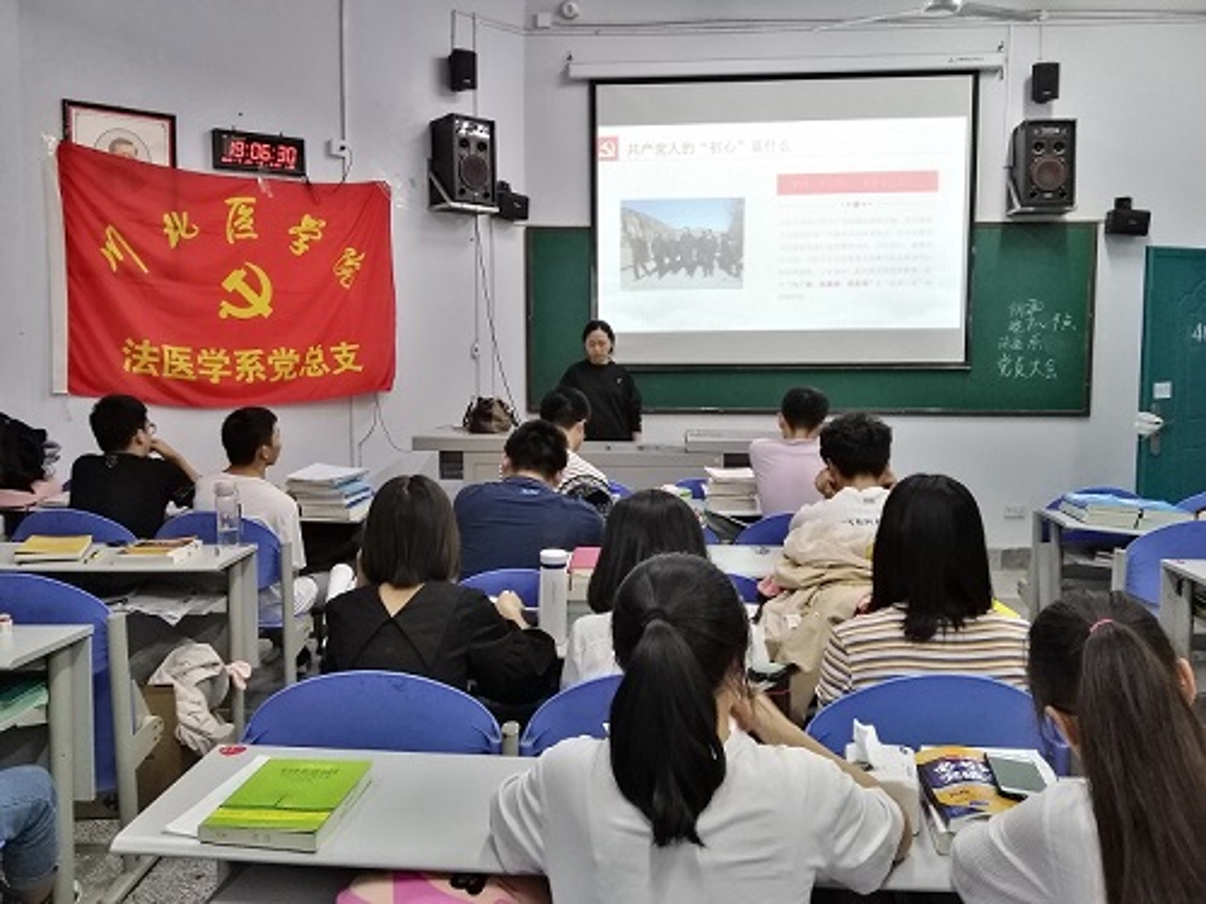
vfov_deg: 53.1
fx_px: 906
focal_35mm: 26
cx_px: 603
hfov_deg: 67.3
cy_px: 452
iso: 351
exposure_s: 1/20
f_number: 1.8
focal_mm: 3.63
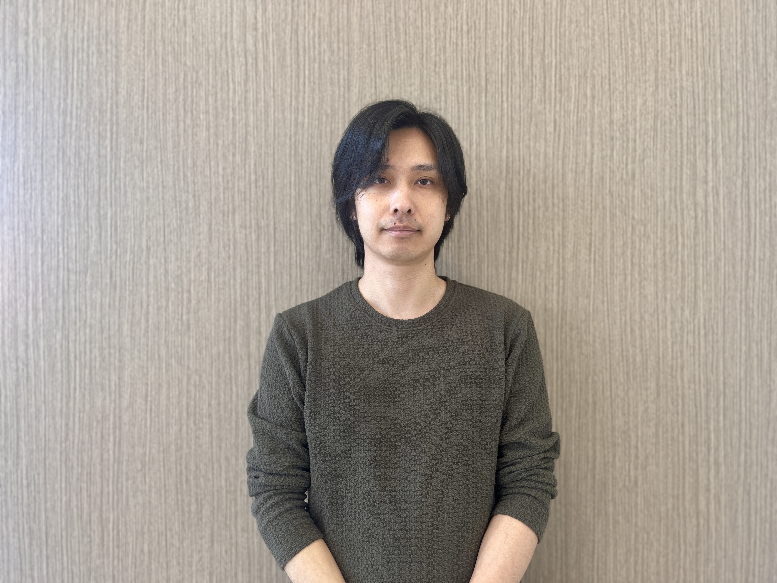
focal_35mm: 26
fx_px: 584
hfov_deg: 67.3
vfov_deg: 53.1
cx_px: 388
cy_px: 292
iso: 64
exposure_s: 1/120
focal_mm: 5.1
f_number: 1.6
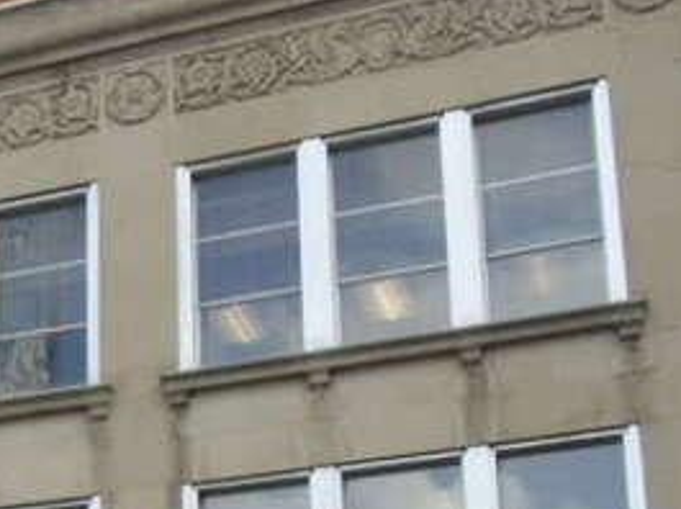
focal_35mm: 133
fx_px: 2613
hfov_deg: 14.1
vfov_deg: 11.0
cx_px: -272
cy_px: 578
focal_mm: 6
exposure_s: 1/400
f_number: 3.5
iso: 100
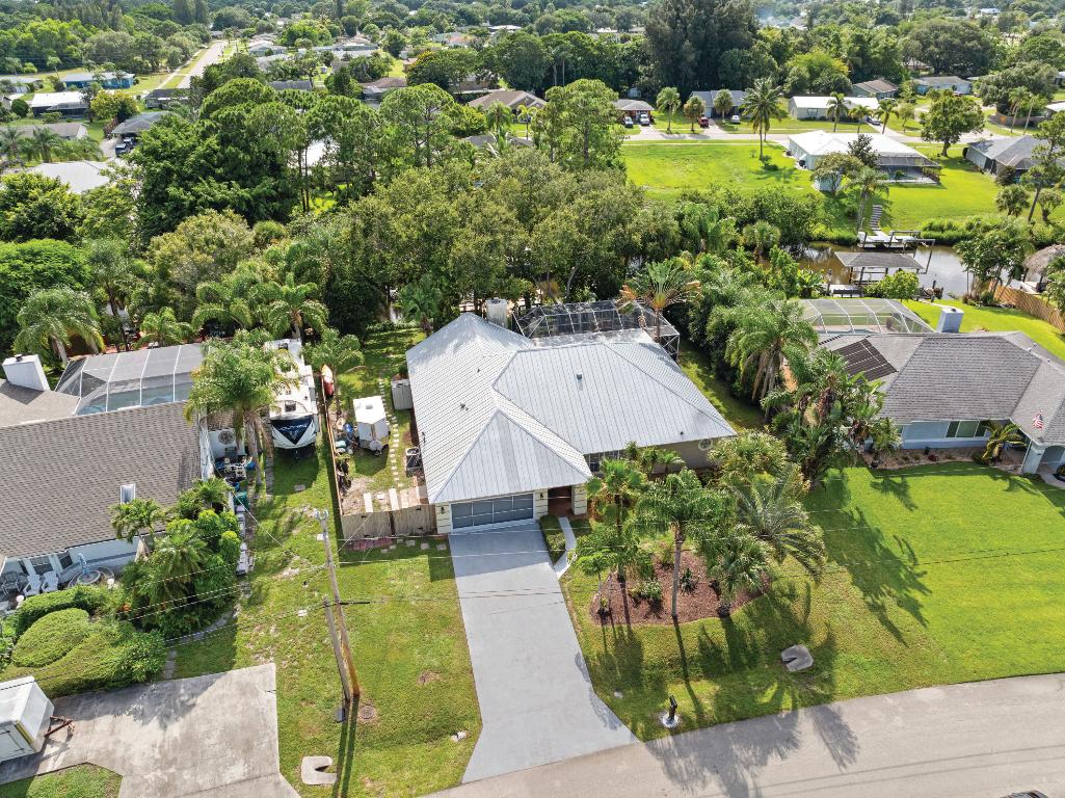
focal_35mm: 24
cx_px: 532
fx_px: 738
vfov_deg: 56.8
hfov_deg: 71.6
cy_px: 399
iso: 200
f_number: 3.2
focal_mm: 12.29
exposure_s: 1/100
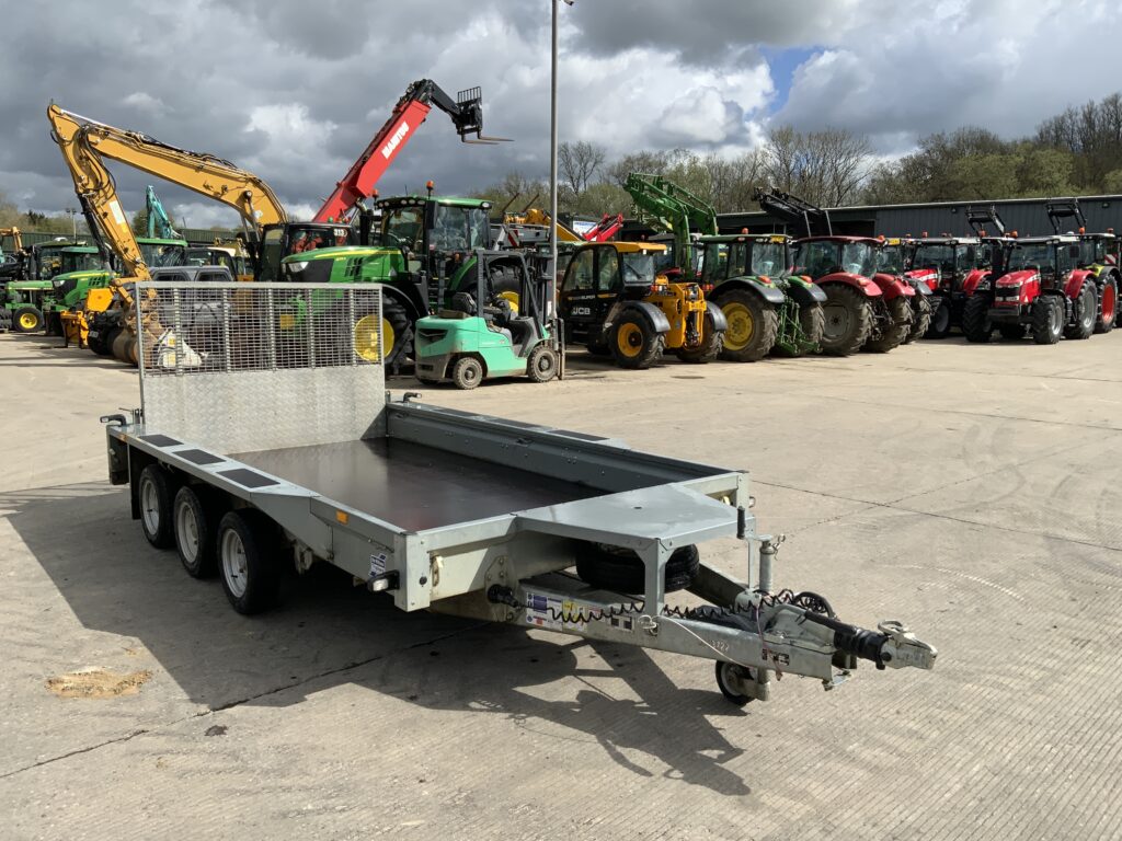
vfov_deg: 48.2
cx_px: 561
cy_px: 420
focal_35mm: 29
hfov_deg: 61.7
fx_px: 940
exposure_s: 1/1984
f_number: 1.8
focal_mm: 3
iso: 20
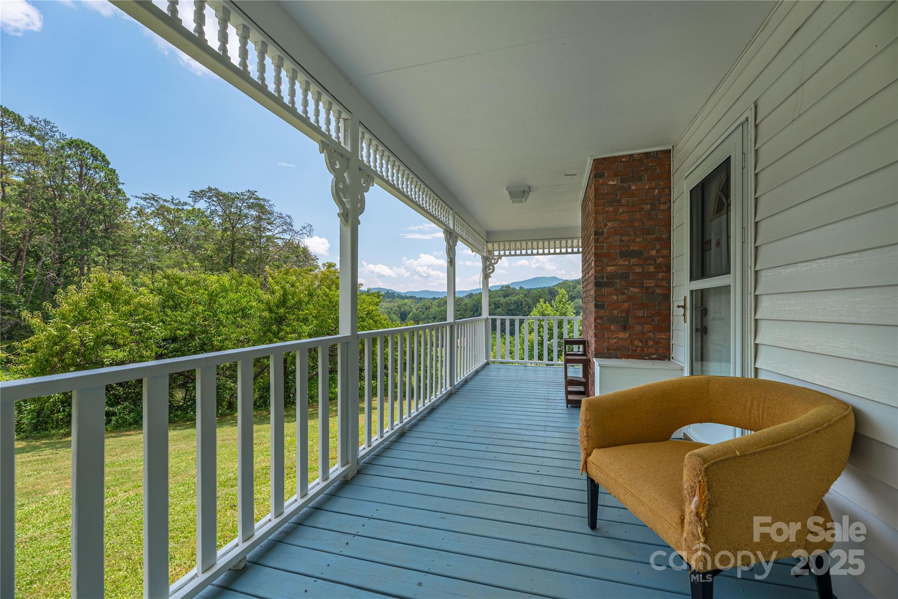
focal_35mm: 14
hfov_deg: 104.2
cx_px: 449
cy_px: 300
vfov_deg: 81.2
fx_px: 349
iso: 320
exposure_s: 1/4000
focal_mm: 14
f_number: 7.1
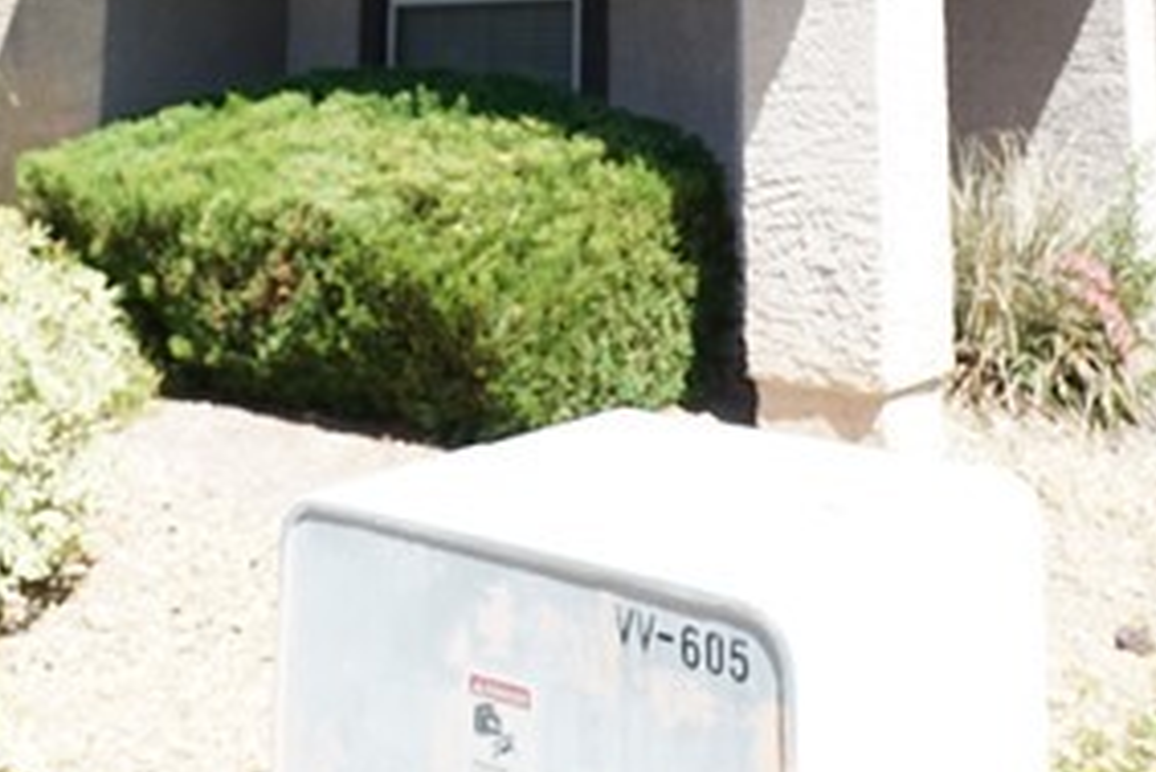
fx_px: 1478
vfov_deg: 25.8
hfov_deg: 42.7
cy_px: -180
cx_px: 600
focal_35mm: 46
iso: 160
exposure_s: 1/160
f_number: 7.1
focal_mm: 12
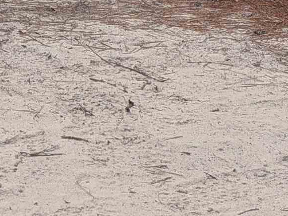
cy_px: -297
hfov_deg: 15.2
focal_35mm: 127
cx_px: -11
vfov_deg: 10.2
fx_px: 1056
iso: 26
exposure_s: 1/1848
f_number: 1.7
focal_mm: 4.53
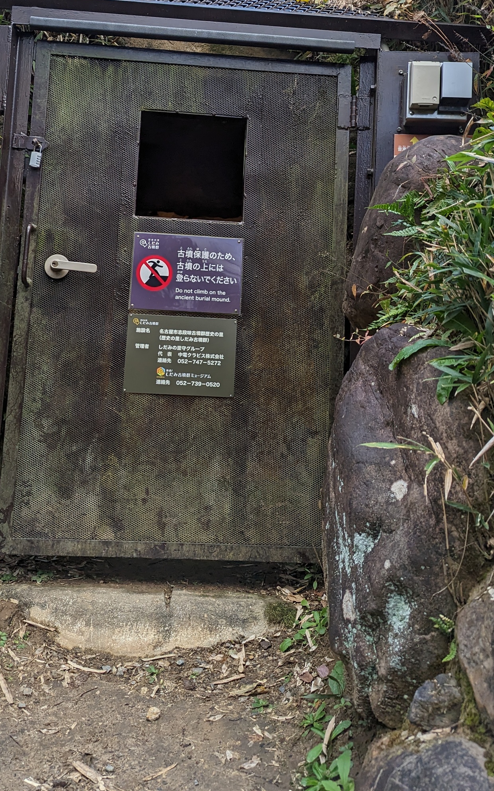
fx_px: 754
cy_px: 272
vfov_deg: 54.4
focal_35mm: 35
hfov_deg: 36.3
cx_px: 230
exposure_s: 1/296
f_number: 1.85
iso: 42
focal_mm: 6.81
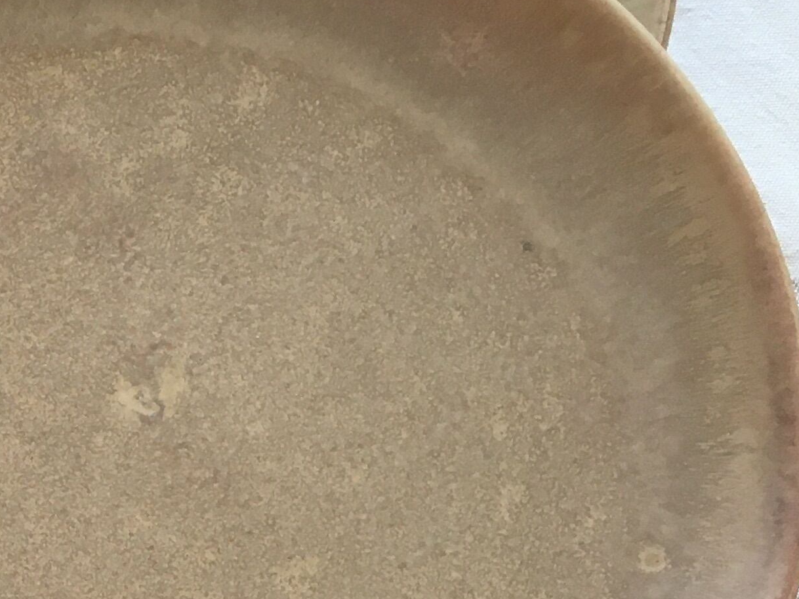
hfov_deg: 17.8
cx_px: -465
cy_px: 555
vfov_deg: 15.2
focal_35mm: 96
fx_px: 2216
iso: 80
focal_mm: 4.15
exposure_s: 1/33
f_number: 2.2
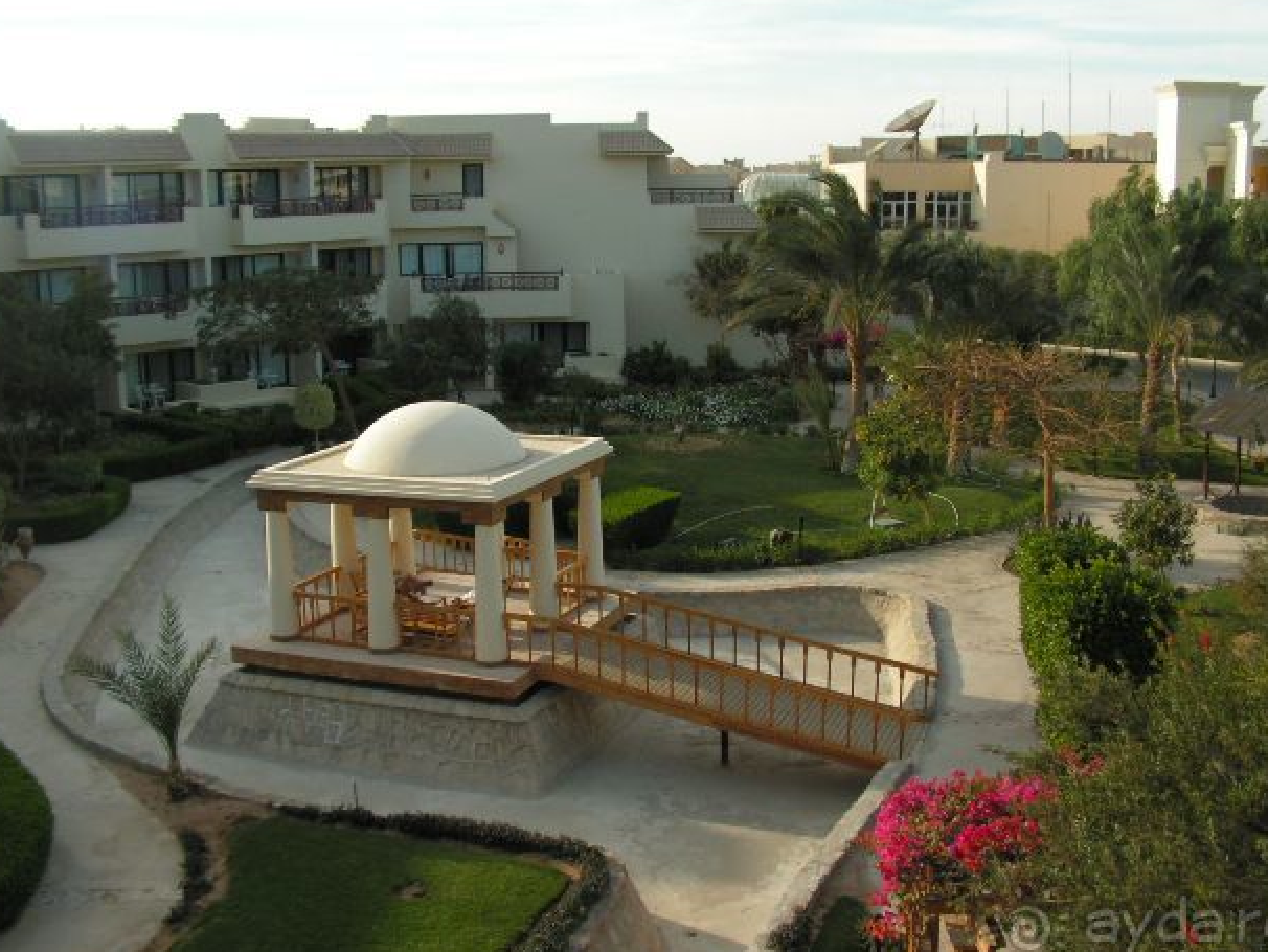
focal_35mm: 38
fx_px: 1393
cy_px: 475
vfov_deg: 37.7
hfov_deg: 49.0
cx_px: 640
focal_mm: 6
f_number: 3.2
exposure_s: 1/400
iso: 50
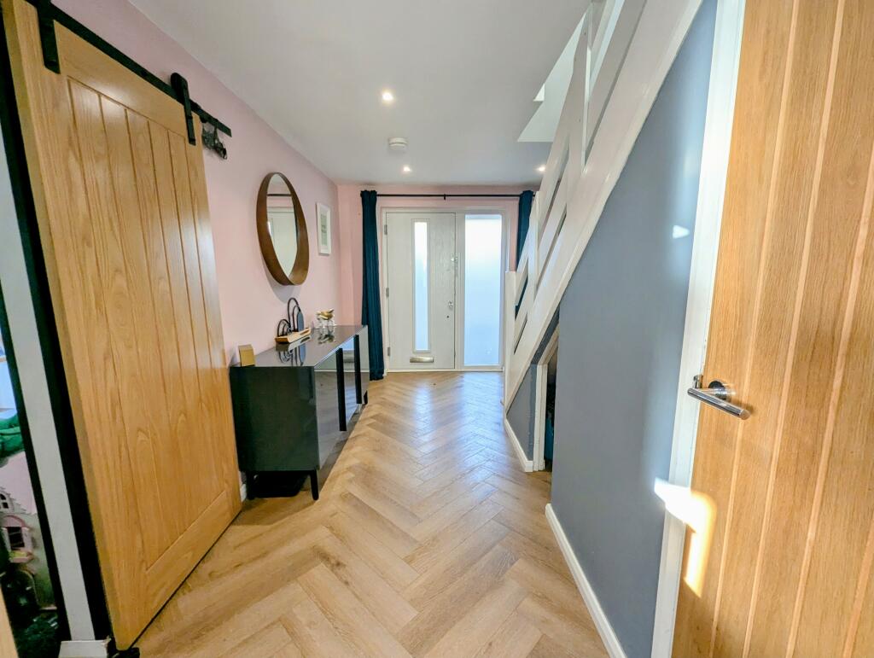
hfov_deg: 106.1
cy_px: 329
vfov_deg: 90.1
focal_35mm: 13
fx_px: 329
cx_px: 437
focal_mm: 1.95
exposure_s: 1/100
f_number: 2.2
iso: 99
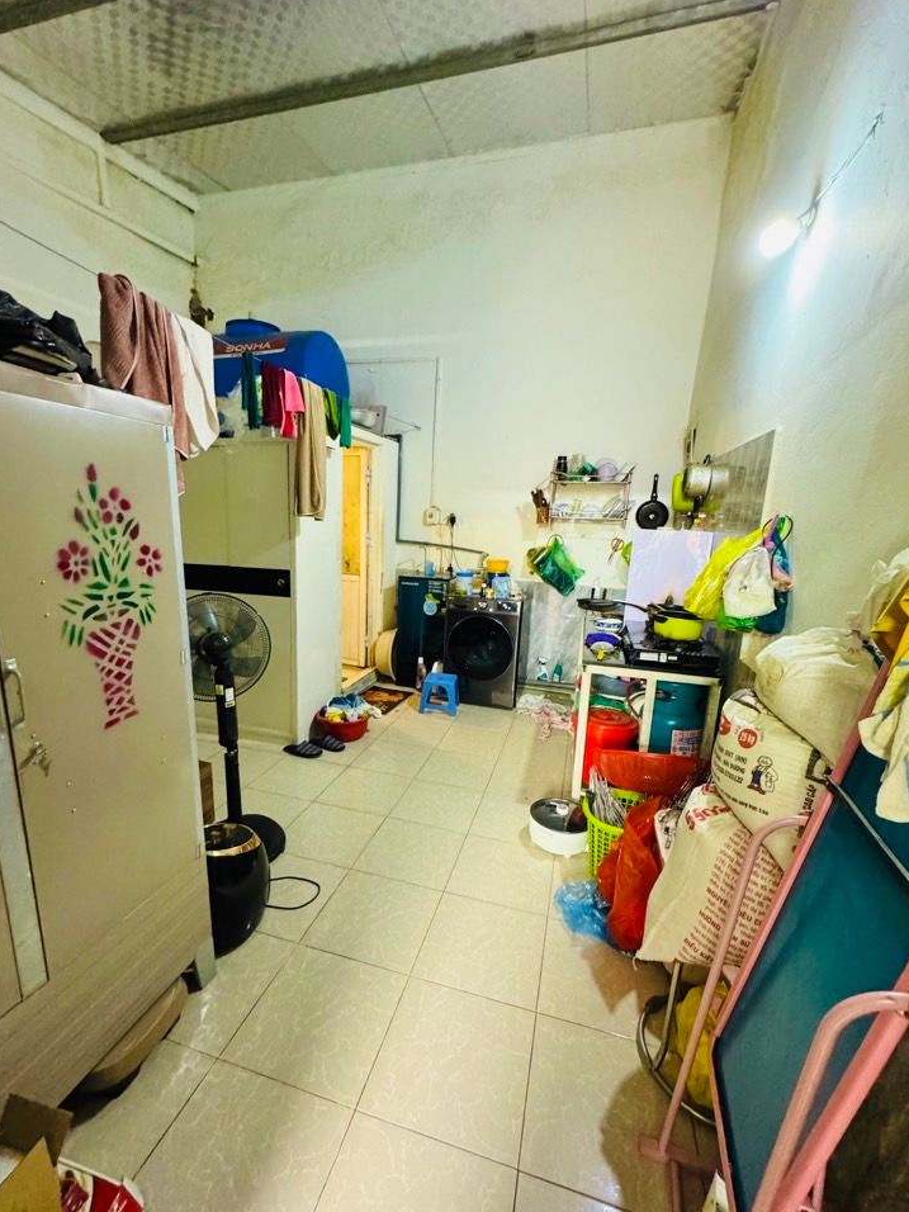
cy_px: 624
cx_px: 441
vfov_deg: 98.1
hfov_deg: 81.7
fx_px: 525
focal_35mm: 15
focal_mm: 2.22
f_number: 2.2
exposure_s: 1/50
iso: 800
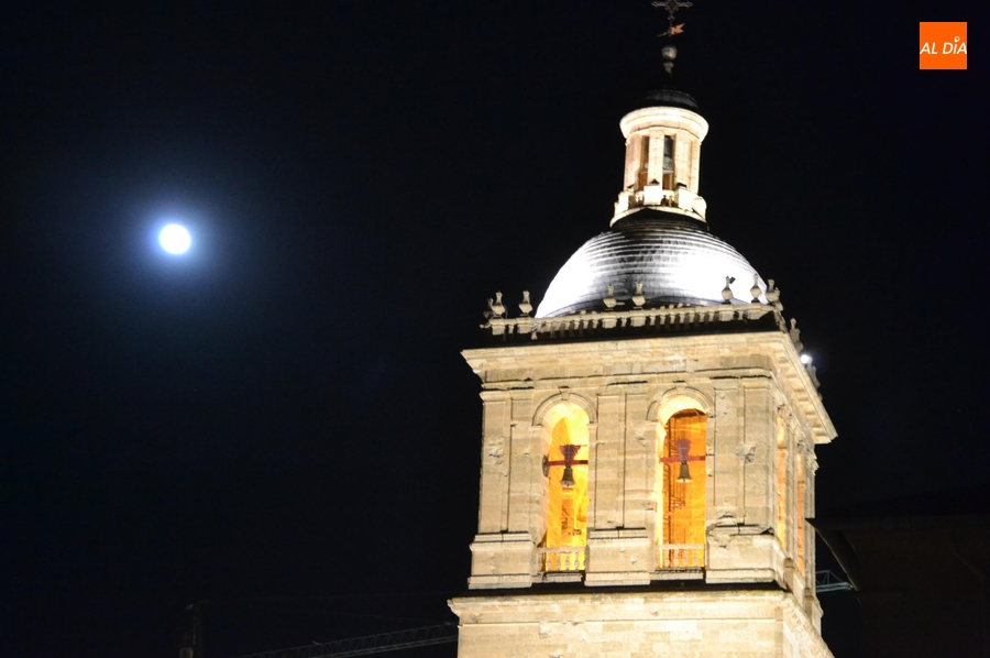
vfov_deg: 18.1
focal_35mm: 75
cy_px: 329
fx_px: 2060
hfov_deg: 27.0
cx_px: 495
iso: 3200
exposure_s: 1/8
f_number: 5
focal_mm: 50
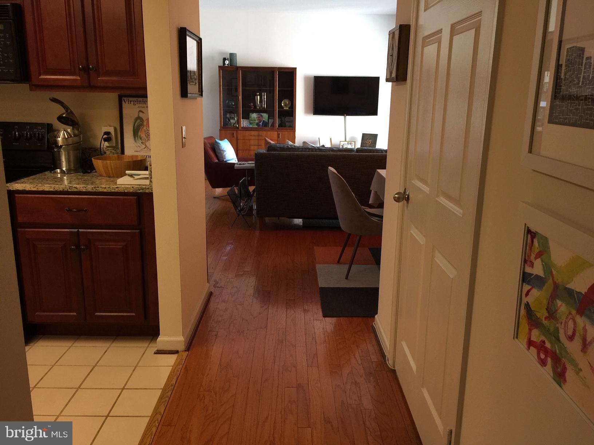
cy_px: 222
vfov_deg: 48.2
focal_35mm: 29
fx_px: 498
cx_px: 297
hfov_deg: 61.7
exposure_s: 1/17
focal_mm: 4.15
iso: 80
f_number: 2.2
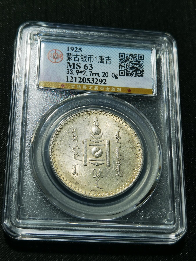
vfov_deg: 31.2
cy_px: 130
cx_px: 98
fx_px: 468
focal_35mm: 62
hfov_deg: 23.7
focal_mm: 6.67
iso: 64
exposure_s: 1/120
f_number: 1.9
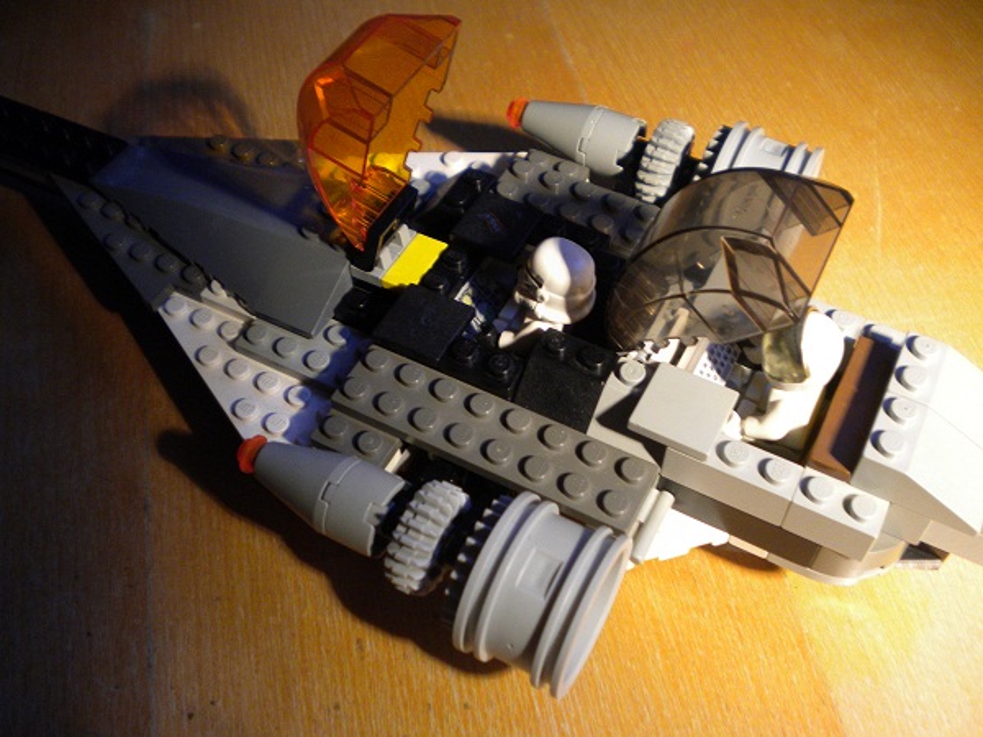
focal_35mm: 35
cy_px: 368
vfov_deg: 40.7
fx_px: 994
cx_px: 492
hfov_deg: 52.6
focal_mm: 6.3
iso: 172
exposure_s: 1/61.6
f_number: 3.1
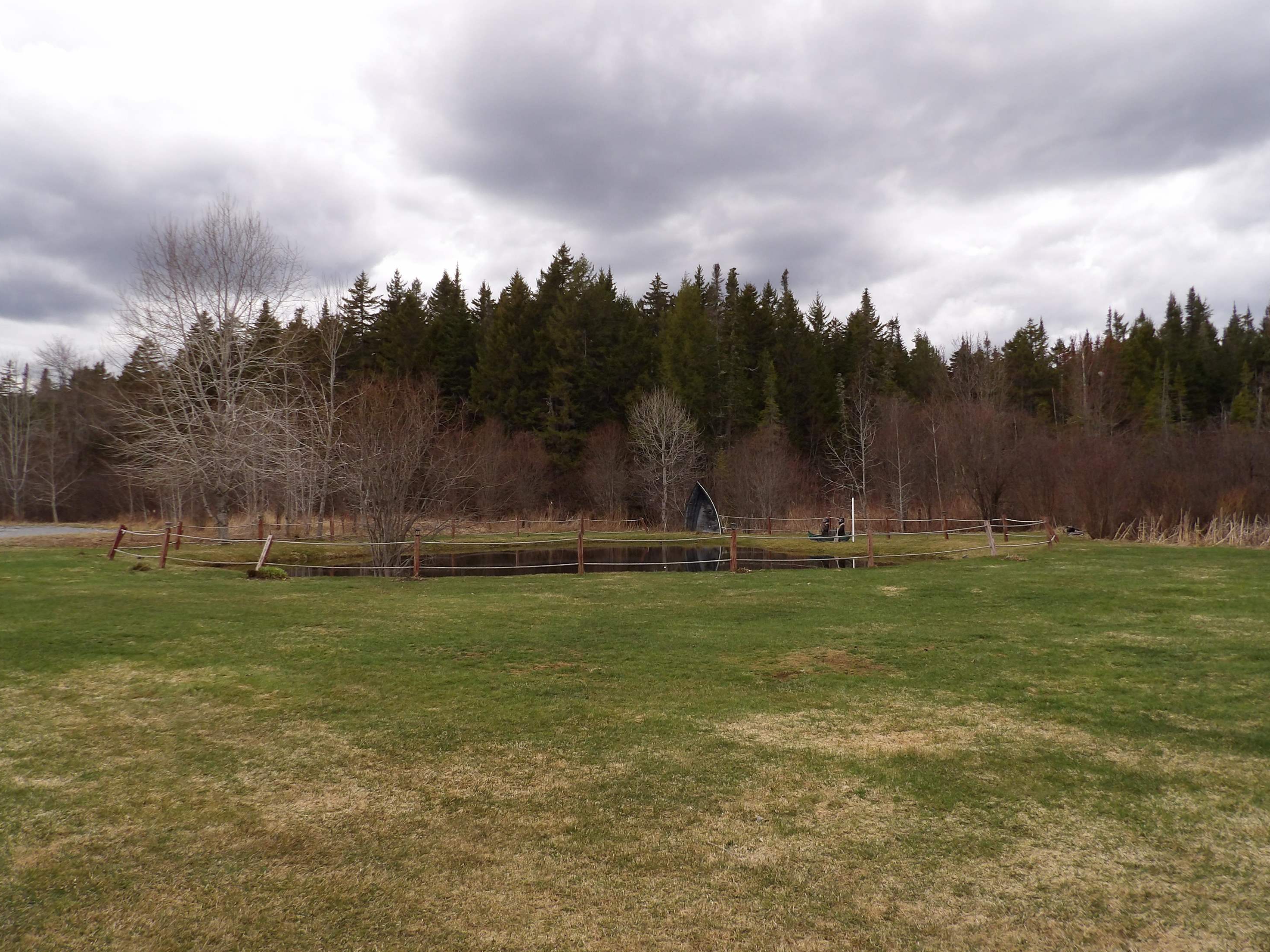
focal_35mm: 25
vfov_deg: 54.9
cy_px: 482
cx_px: 645
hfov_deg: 69.4
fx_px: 917
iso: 100
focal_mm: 4.3
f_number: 3.2
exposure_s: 1/692
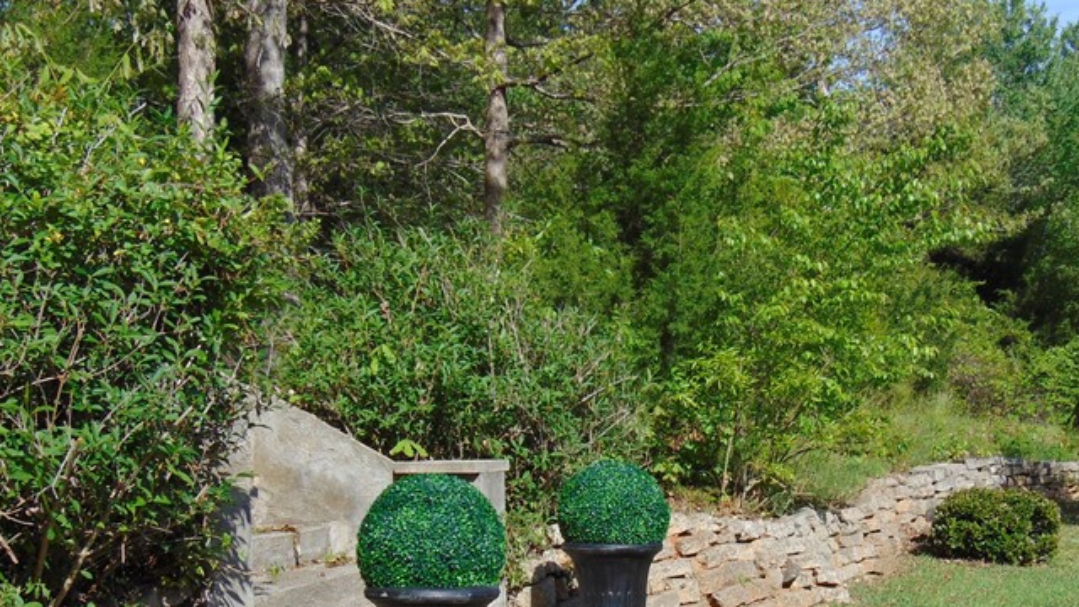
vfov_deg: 19.6
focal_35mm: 61
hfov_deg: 34.2
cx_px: 647
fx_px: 1745
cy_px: 430
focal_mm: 6.3
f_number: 3.2
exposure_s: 1/1000
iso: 80
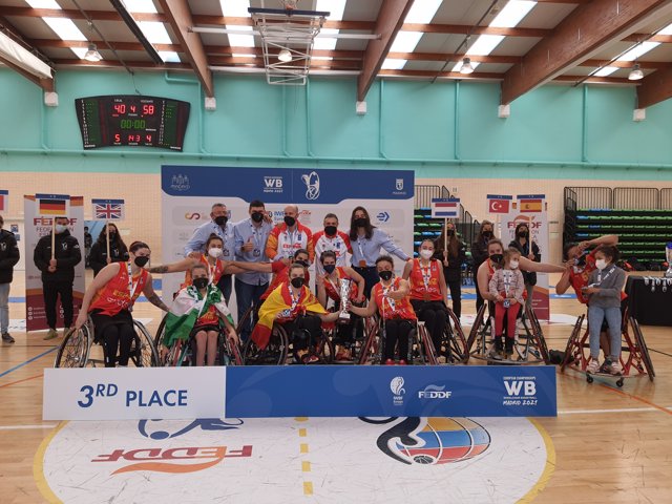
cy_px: 252
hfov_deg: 67.3
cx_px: 336
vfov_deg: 53.1
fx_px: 505
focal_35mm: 26
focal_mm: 4.32
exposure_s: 1/120
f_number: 1.7
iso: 64
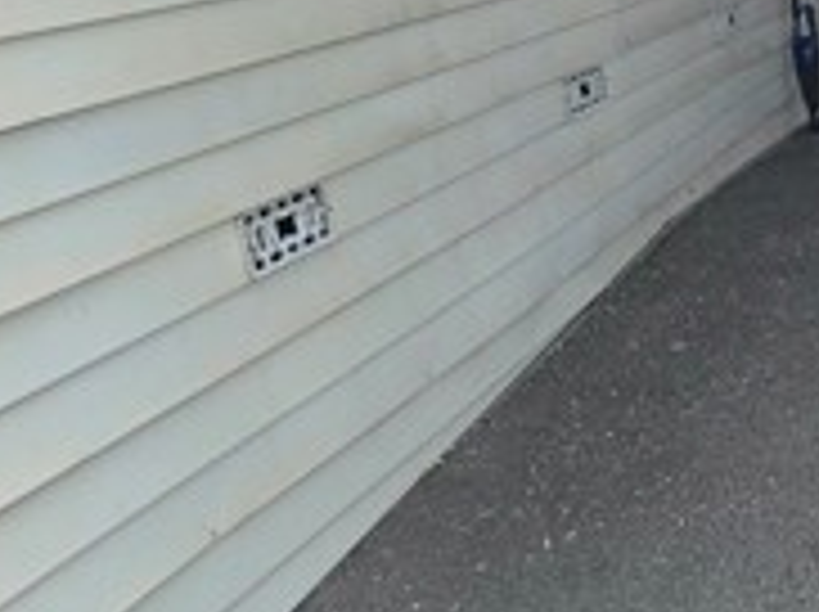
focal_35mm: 81
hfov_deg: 22.6
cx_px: 922
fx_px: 1914
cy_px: 0
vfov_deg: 17.7
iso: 80
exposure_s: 1/5000
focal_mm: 6.3
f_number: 1.7
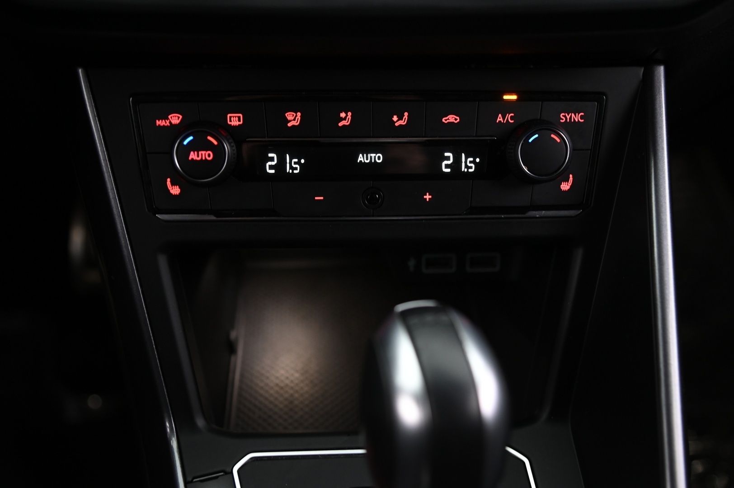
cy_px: 244
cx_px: 367
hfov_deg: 41.1
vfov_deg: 28.0
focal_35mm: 48
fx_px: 978
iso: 2000
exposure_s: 1/13
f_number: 4
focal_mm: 48
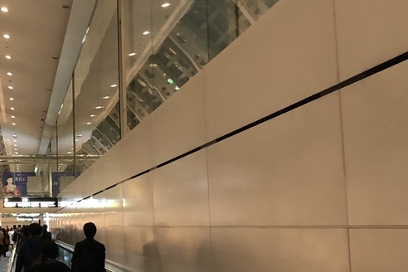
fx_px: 805
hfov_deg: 26.3
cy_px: 135
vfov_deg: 19.2
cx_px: -39
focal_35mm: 71
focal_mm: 3.99
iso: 100
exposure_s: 1/11
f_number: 1.8
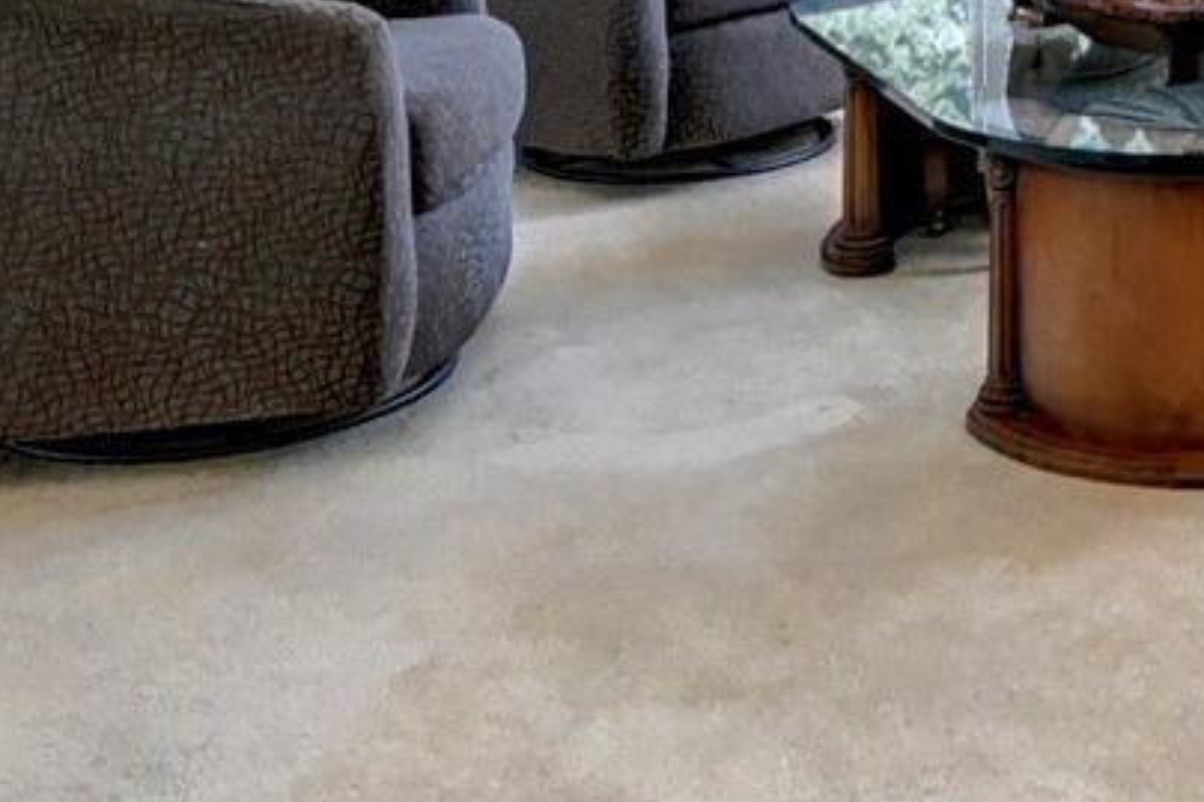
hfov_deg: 28.5
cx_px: 1372
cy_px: -344
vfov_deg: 19.3
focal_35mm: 63
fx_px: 2106
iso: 3200
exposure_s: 1/20
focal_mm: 10
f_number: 11
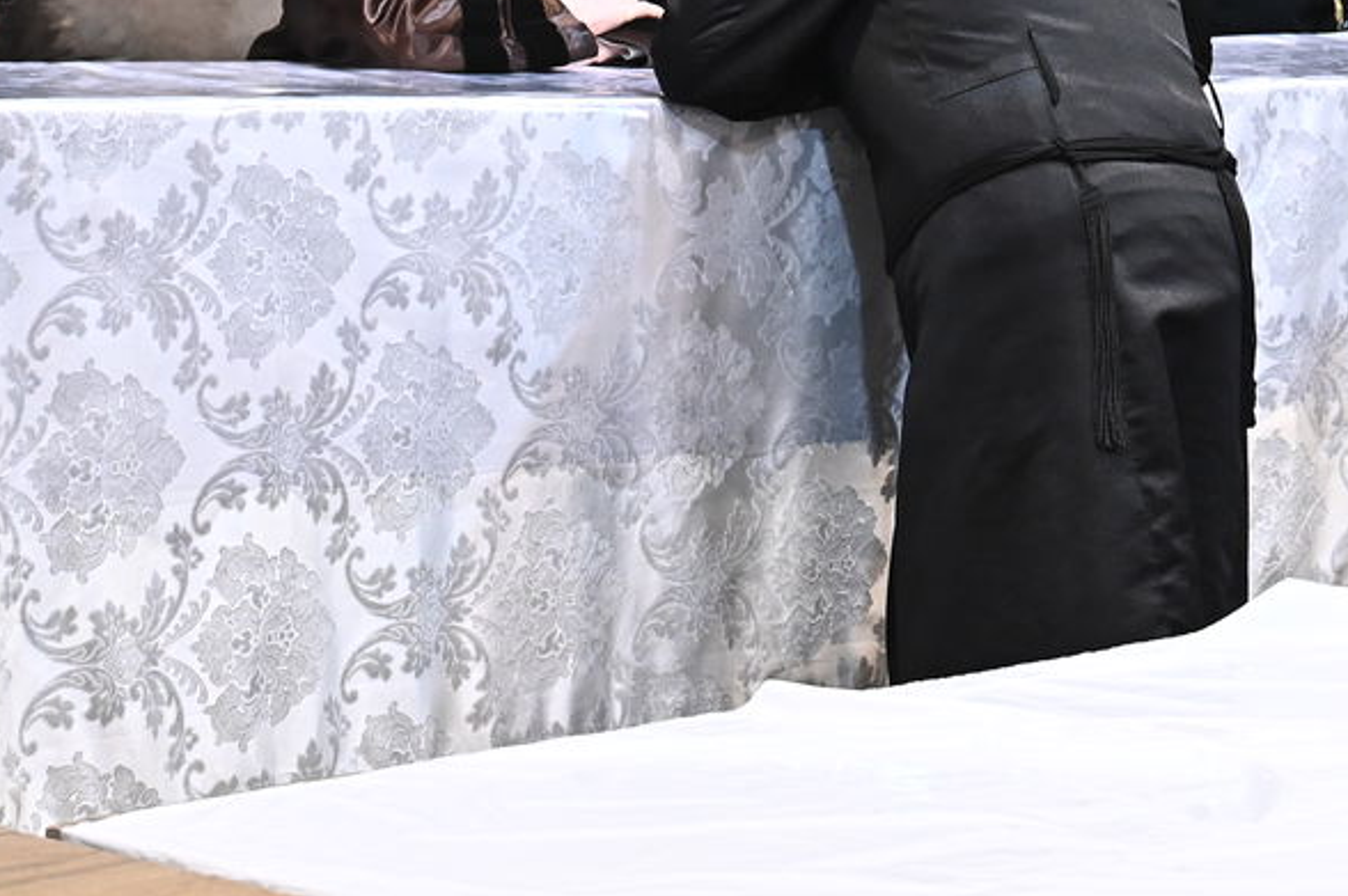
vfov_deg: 10.3
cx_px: 1470
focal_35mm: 131
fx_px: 4901
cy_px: -142
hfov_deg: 15.3
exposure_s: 1/160
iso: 2500
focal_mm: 55
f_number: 6.3
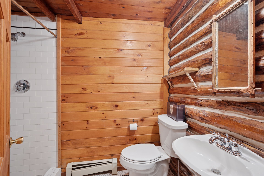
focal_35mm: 14
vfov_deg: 81.2
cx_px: 132
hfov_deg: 104.3
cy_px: 88
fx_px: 103
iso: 400
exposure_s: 1/2.5
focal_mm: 14
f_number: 9
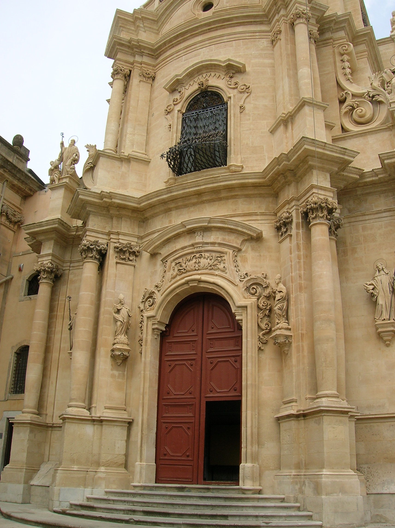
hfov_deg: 41.7
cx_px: 198
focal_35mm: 34
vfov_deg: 54.0
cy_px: 264
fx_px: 518
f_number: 4.9
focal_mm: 5.7
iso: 50
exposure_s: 1/262
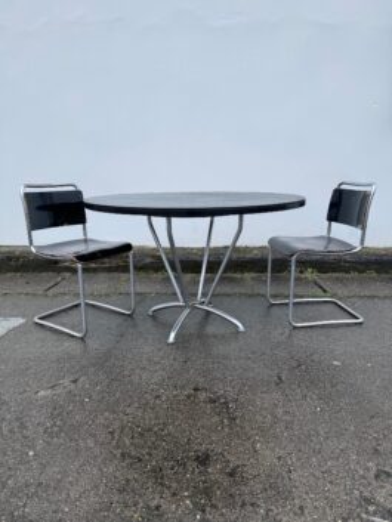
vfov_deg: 71.6
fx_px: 362
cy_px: 261
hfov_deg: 56.8
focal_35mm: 24
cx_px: 196
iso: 80
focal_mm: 6.76
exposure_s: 1/1151
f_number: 1.78
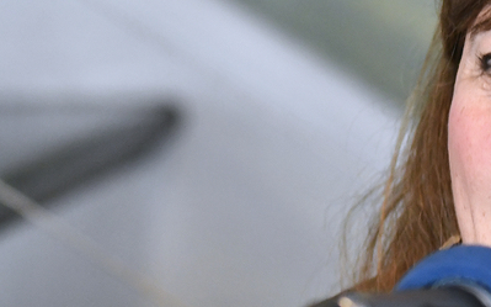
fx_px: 6153
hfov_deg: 4.5
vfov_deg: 2.8
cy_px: 365
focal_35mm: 460
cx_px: 709
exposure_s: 1/80
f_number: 4.5
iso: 2500
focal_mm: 120
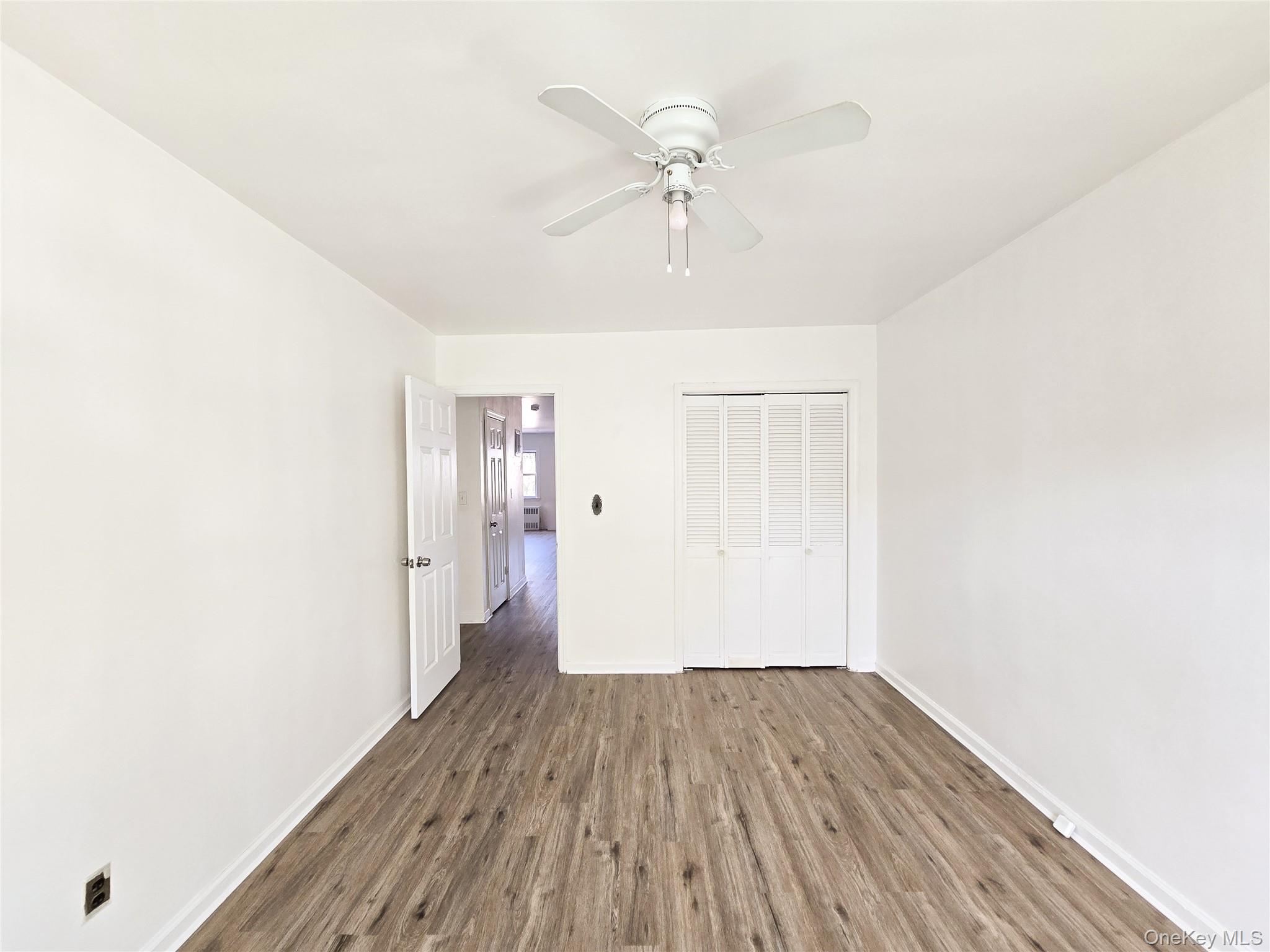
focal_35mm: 13
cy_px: 476
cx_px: 635
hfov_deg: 106.2
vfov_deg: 89.9
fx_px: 477
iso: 100
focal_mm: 2.2
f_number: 2.2
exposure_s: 1/60
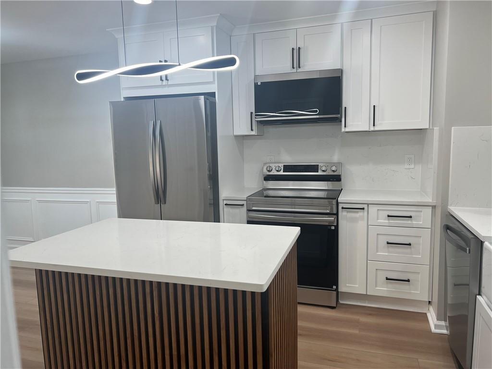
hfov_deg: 67.3
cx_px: 246
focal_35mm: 26
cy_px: 184
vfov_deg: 53.1
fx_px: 370
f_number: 1.5
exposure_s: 1/126
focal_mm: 5.7
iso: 64
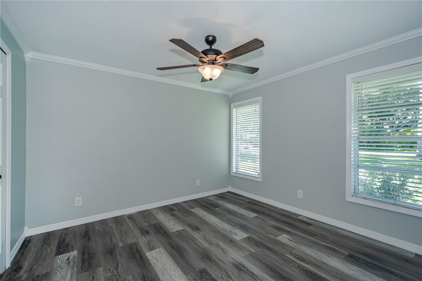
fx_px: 176
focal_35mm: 15
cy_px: 140
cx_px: 211
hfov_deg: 100.4
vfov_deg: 77.3
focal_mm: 10
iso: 160
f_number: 3.5
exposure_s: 1/160
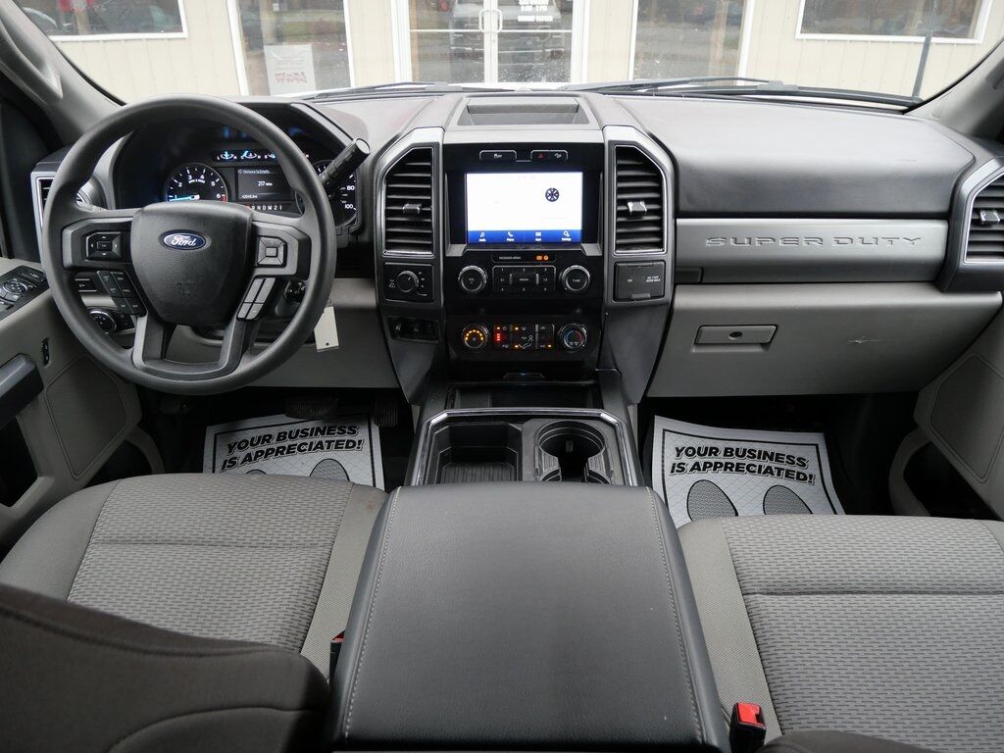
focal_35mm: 24
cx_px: 502
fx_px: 696
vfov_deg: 56.8
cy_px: 376
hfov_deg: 71.6
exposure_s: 1/60
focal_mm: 12
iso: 500
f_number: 3.5
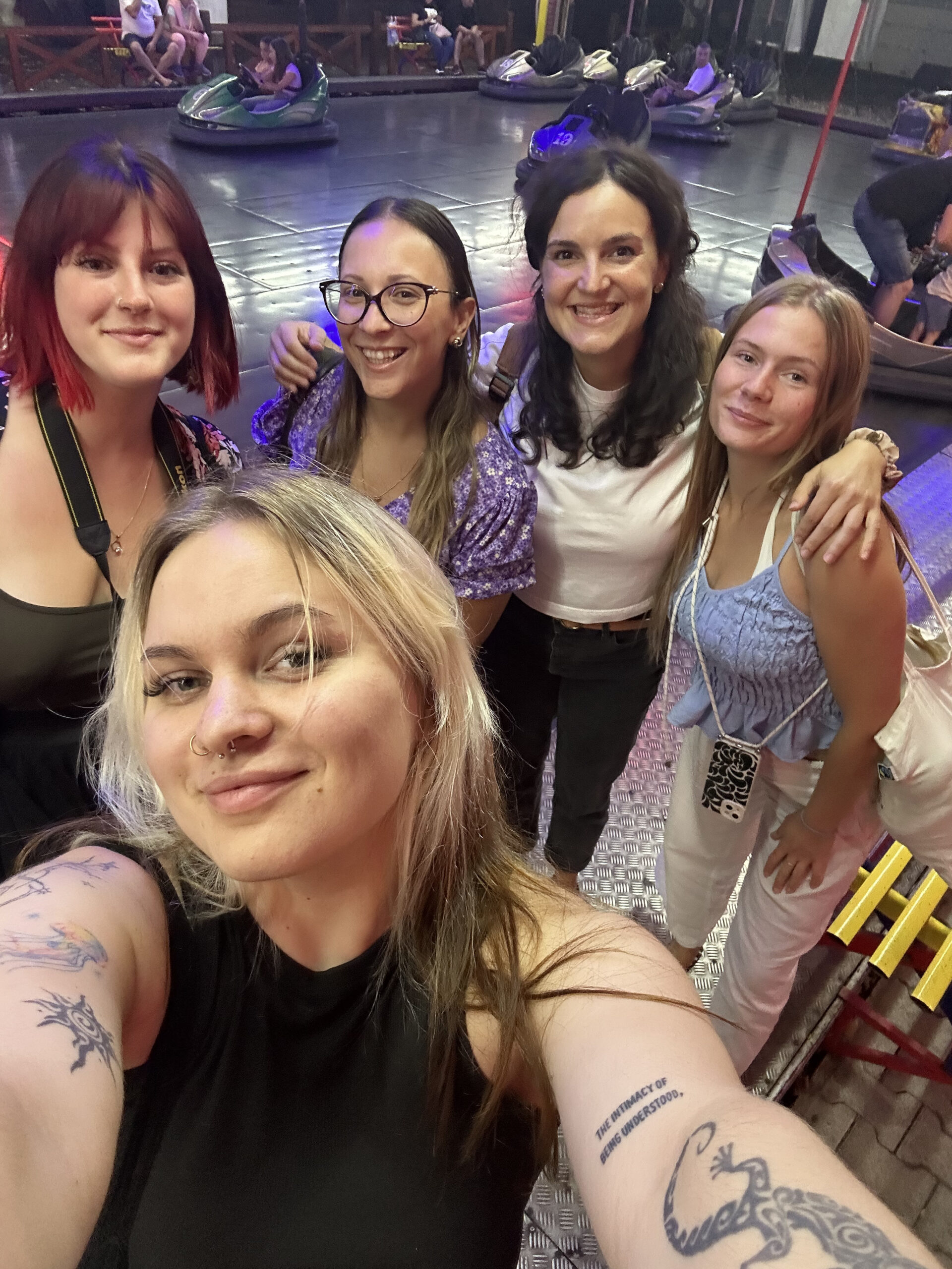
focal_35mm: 23
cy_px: 634
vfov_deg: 73.9
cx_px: 476
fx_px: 843
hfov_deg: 58.9
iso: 200
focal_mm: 2.69
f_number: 1.9
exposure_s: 1/50
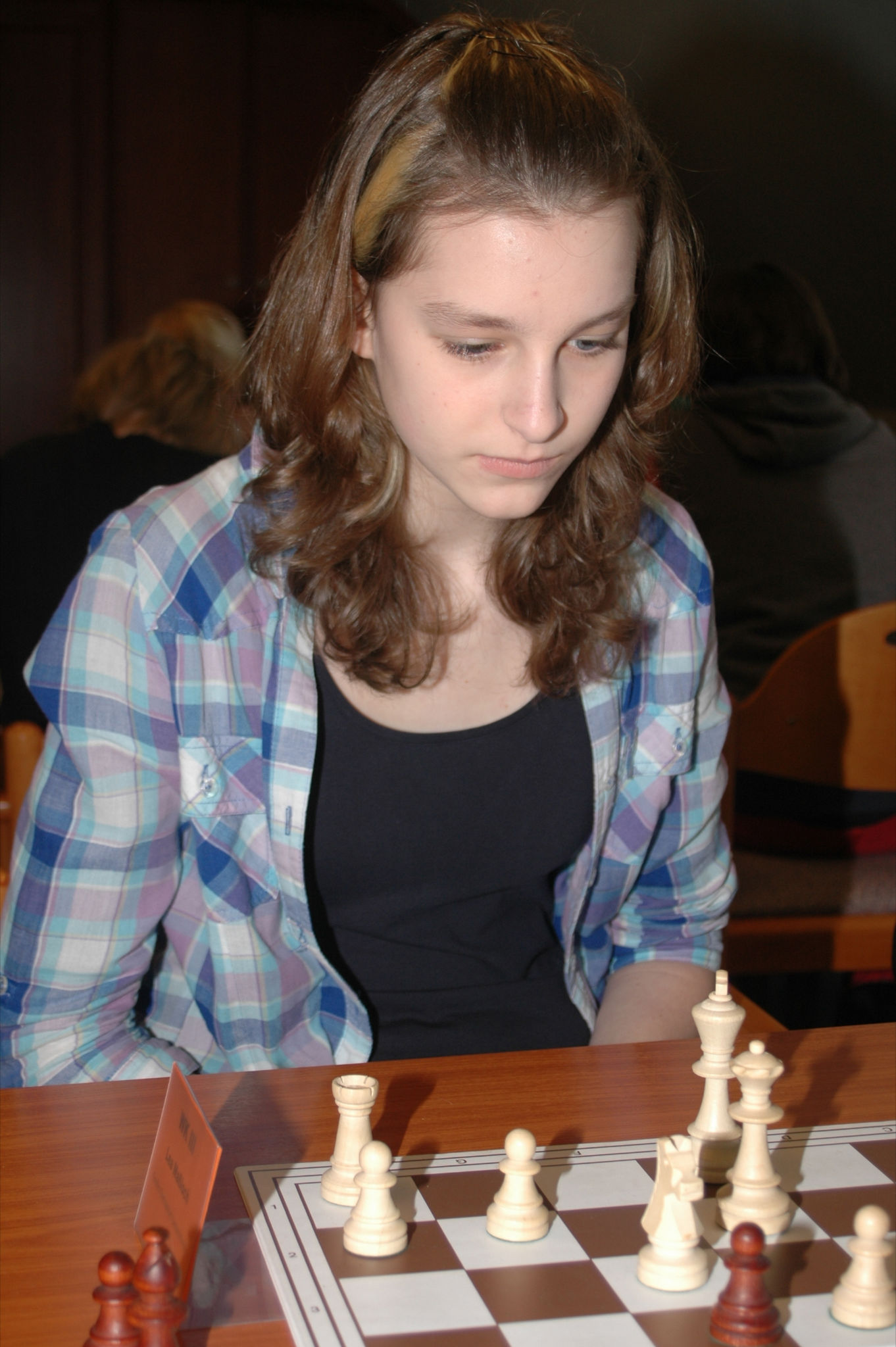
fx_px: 2244
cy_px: 674
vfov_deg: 33.4
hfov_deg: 22.6
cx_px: 448
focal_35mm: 60
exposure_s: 1/60
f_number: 5.3
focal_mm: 40
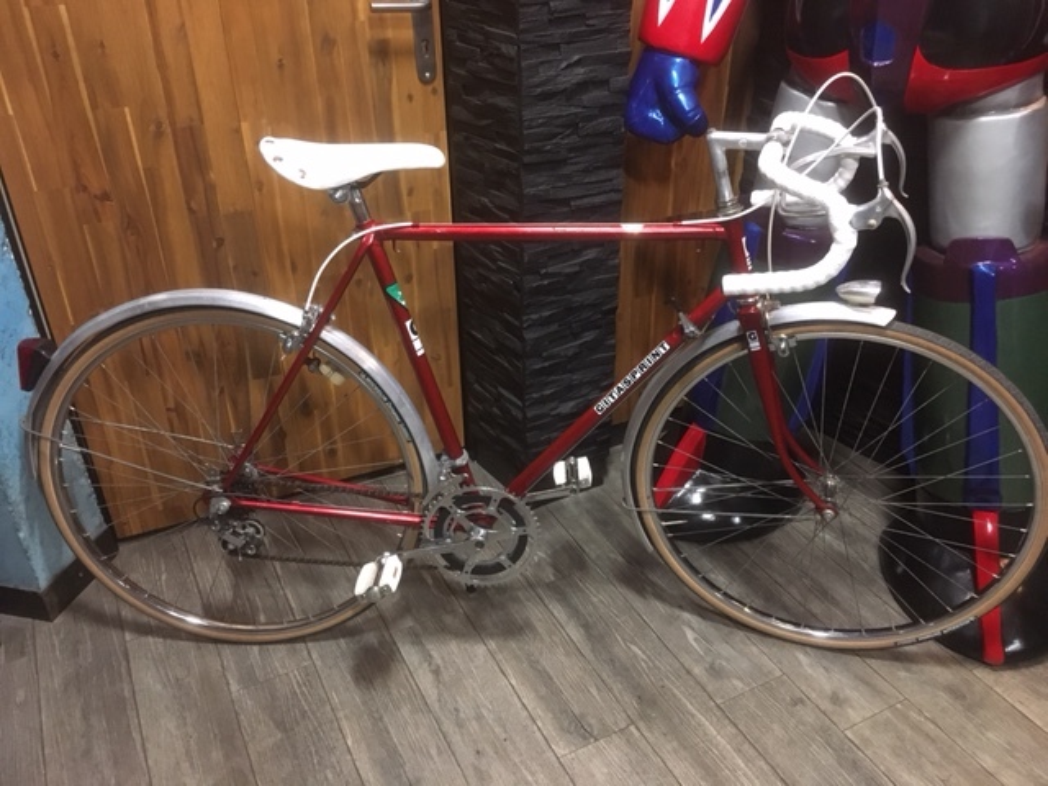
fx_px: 878
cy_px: 393
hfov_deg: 61.7
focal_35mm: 29
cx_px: 524
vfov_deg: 48.2
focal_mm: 4.15
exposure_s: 1/17
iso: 320
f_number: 2.2
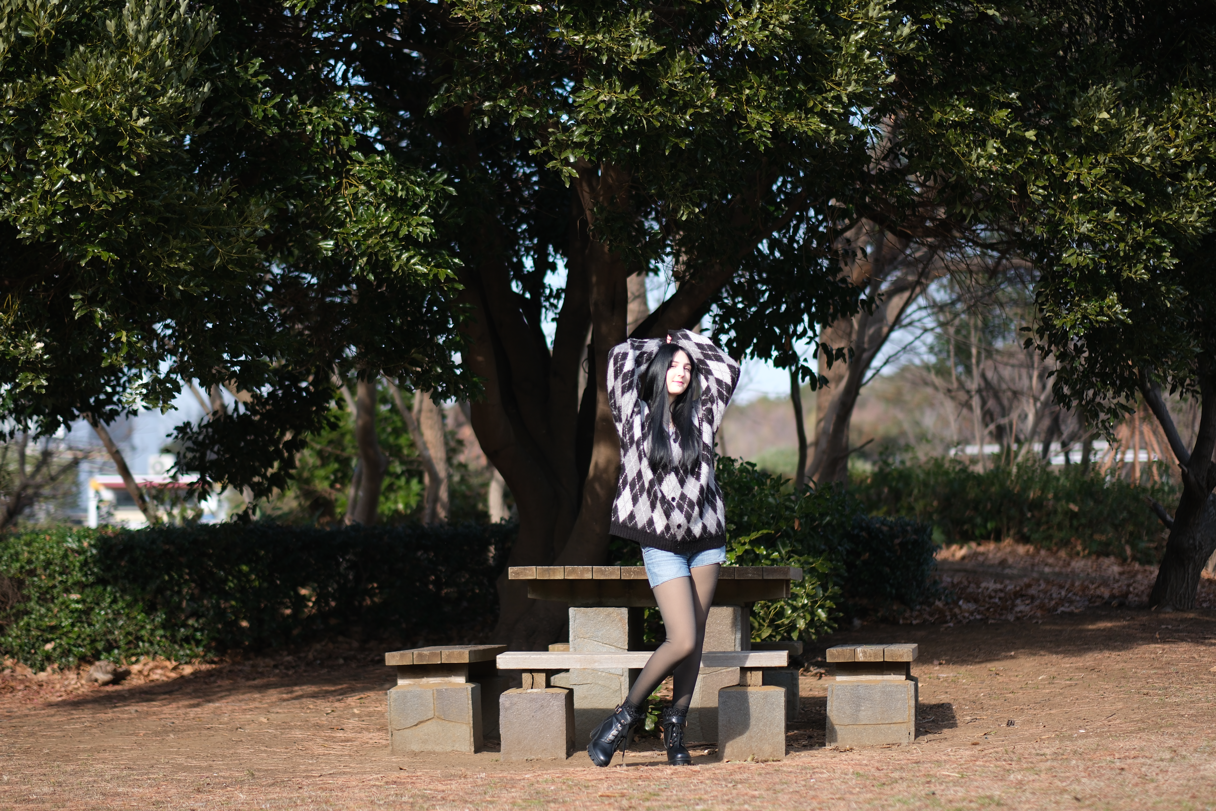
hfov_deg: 24.2
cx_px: 608
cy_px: 406
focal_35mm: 84
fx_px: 2837
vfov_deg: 16.3
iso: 125
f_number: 1.2
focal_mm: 56
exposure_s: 1/3200
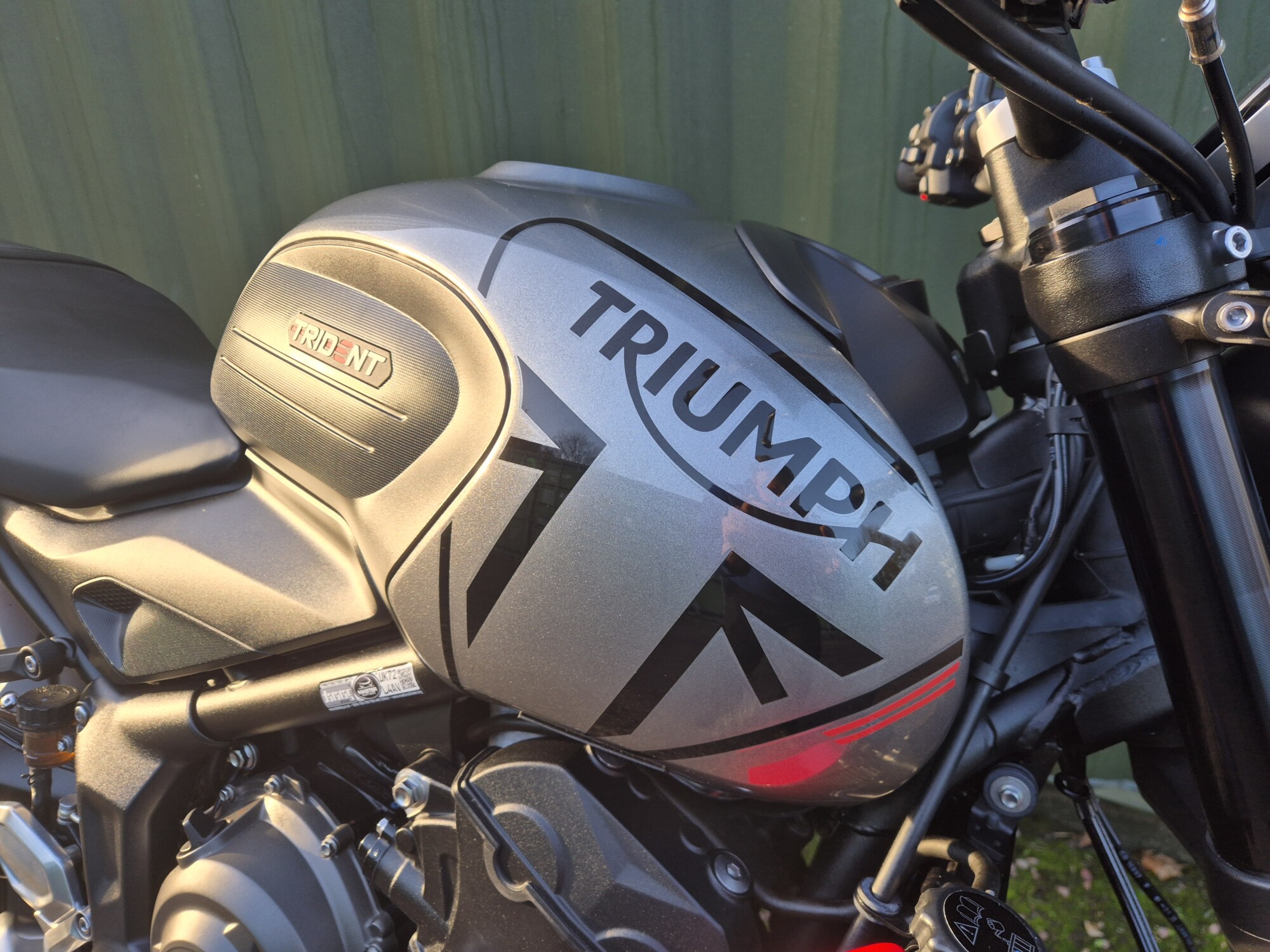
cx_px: 635
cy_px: 476
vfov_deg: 58.9
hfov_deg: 73.9
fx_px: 844
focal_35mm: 23
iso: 40
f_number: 1.8
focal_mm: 5.4
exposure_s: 1/180
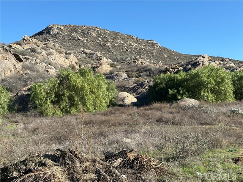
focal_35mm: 52
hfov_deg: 36.8
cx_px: 122
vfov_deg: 28.0
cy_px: 91
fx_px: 365
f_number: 1.6
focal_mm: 5.96
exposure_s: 1/1590
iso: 32
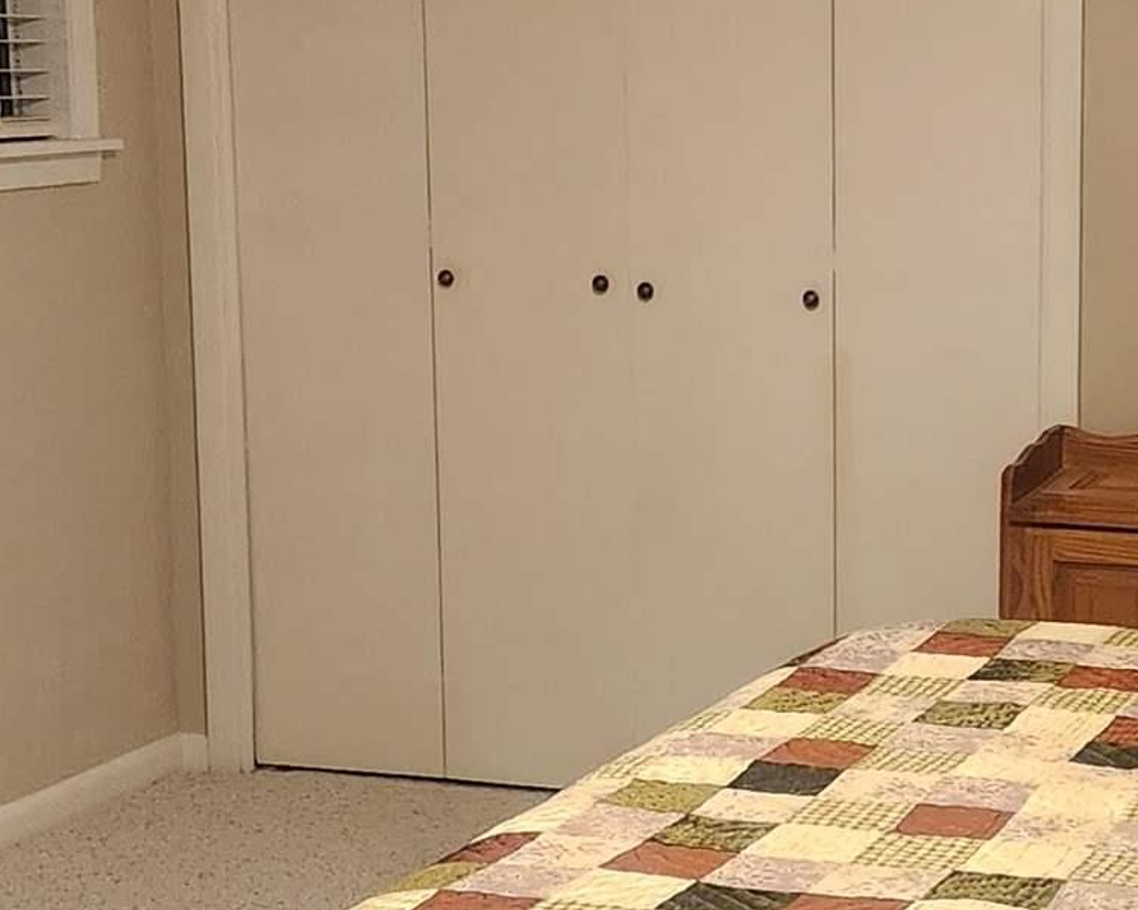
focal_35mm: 92
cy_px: 548
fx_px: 3099
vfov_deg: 16.7
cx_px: 1152
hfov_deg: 20.1
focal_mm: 5.4
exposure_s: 1/120
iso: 800
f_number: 1.8
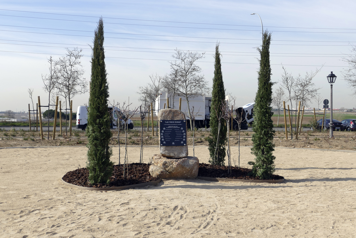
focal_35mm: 47
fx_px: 465
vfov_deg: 28.6
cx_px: 178
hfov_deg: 41.9
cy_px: 119
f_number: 3.5
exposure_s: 1/2000
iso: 125
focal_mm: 17.27
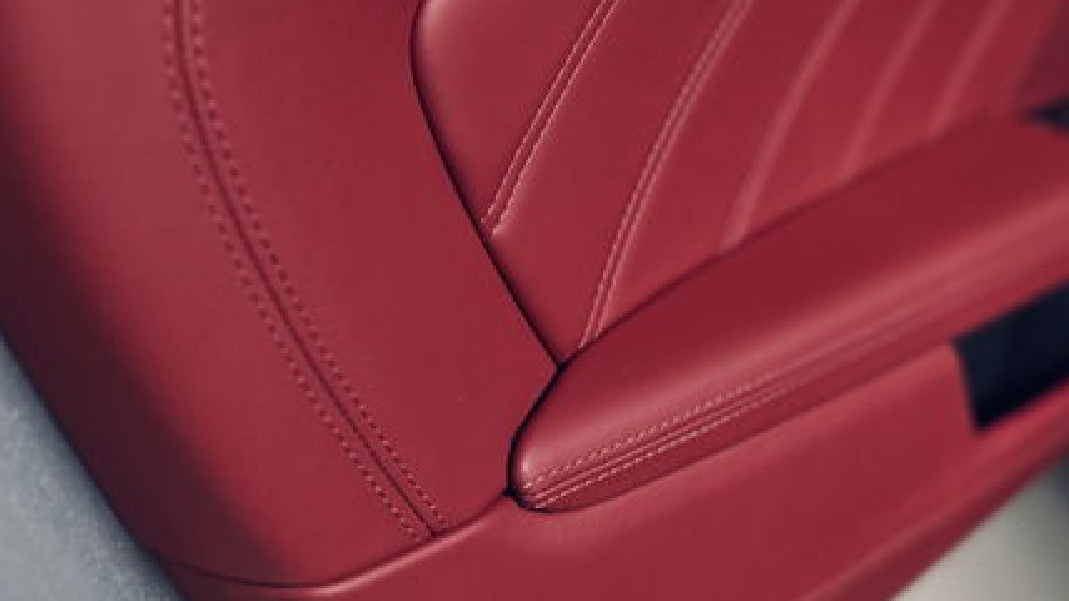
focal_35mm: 47
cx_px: 819
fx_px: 1332
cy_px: -35
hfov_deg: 42.2
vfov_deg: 24.0
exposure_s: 1/33
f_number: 1.78
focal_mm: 6.76
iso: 640
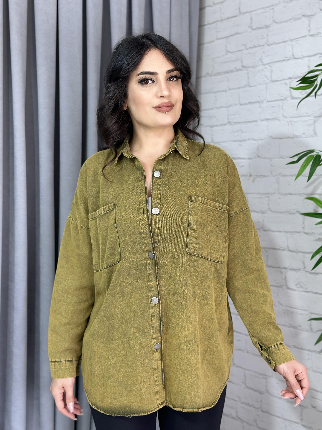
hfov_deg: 30.3
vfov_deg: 39.7
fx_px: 595
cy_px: 215
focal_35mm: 48
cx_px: 161
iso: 64
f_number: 1.78
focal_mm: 6.86
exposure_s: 1/100
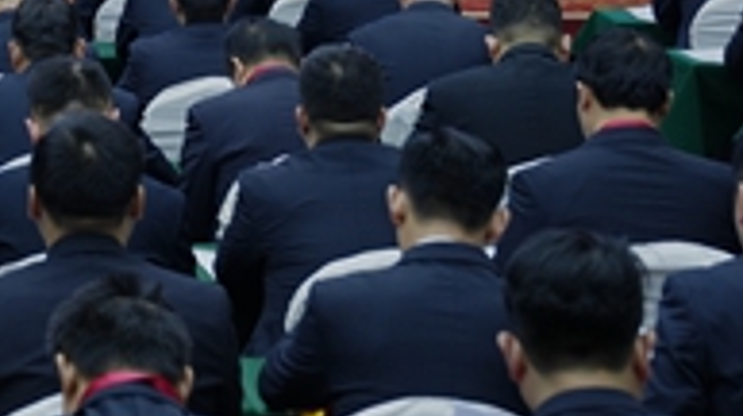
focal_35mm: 150
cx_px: -123
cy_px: -143
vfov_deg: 7.9
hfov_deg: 14.0
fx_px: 2952
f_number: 4
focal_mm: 46
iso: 320
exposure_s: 1/60
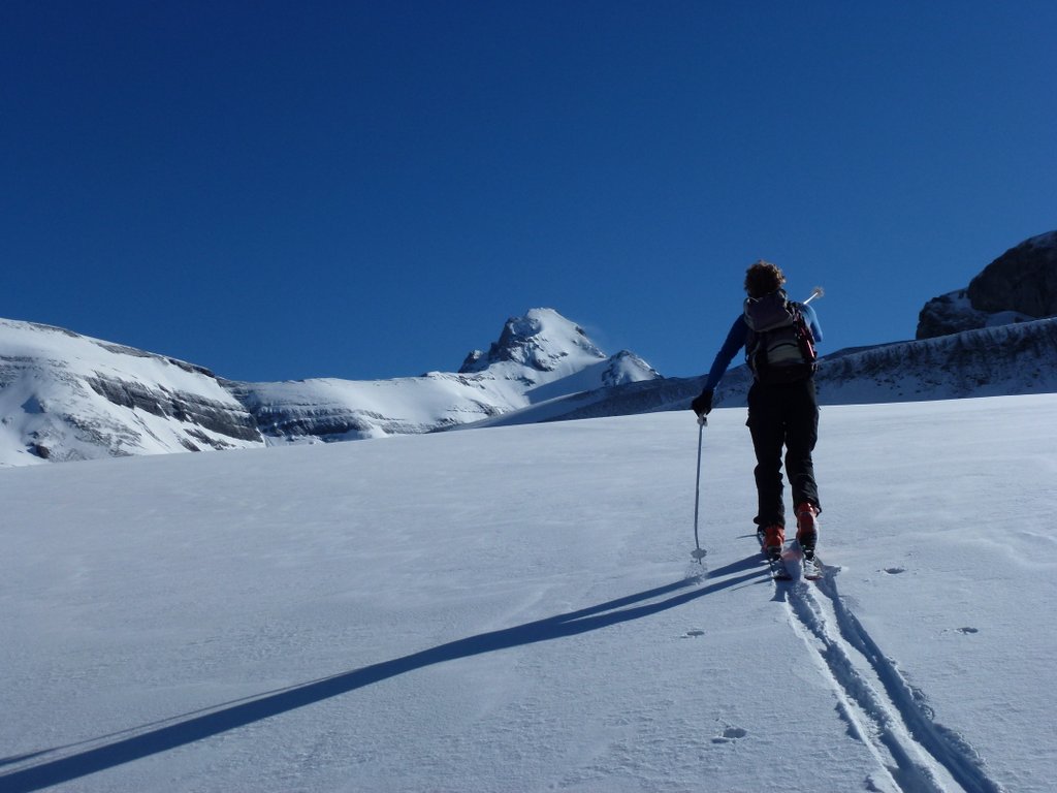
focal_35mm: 41
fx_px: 1252
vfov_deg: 35.1
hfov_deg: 45.8
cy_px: 396
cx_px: 528
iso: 100
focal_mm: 7.4
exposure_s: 1/2000
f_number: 4.5
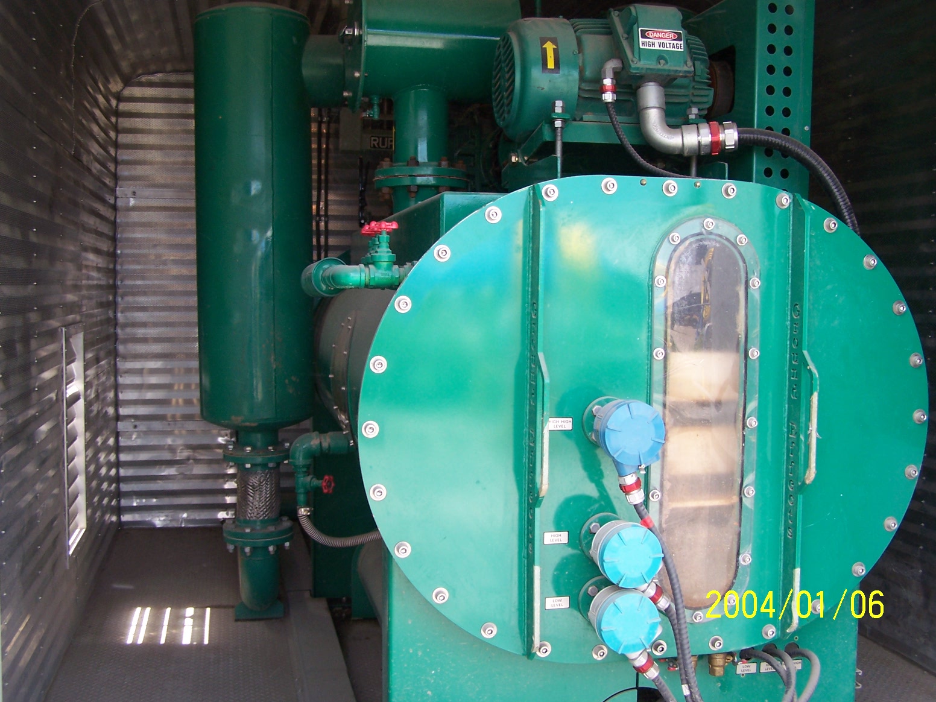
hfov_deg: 49.0
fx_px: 1028
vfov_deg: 37.7
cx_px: 468
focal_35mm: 38
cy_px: 351
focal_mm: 6.3
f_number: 2.8
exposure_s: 1/125
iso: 80
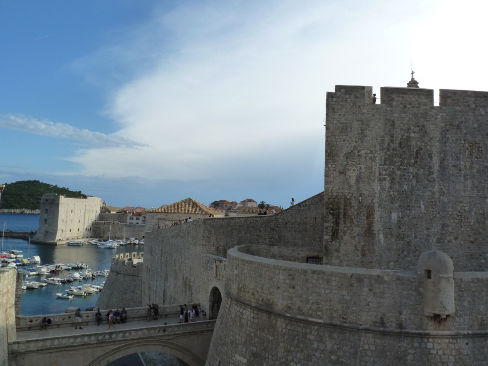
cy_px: 183
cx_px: 244
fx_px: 381
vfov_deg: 51.4
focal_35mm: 27
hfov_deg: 65.3
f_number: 5.6
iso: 125
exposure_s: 1/250
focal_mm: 4.8
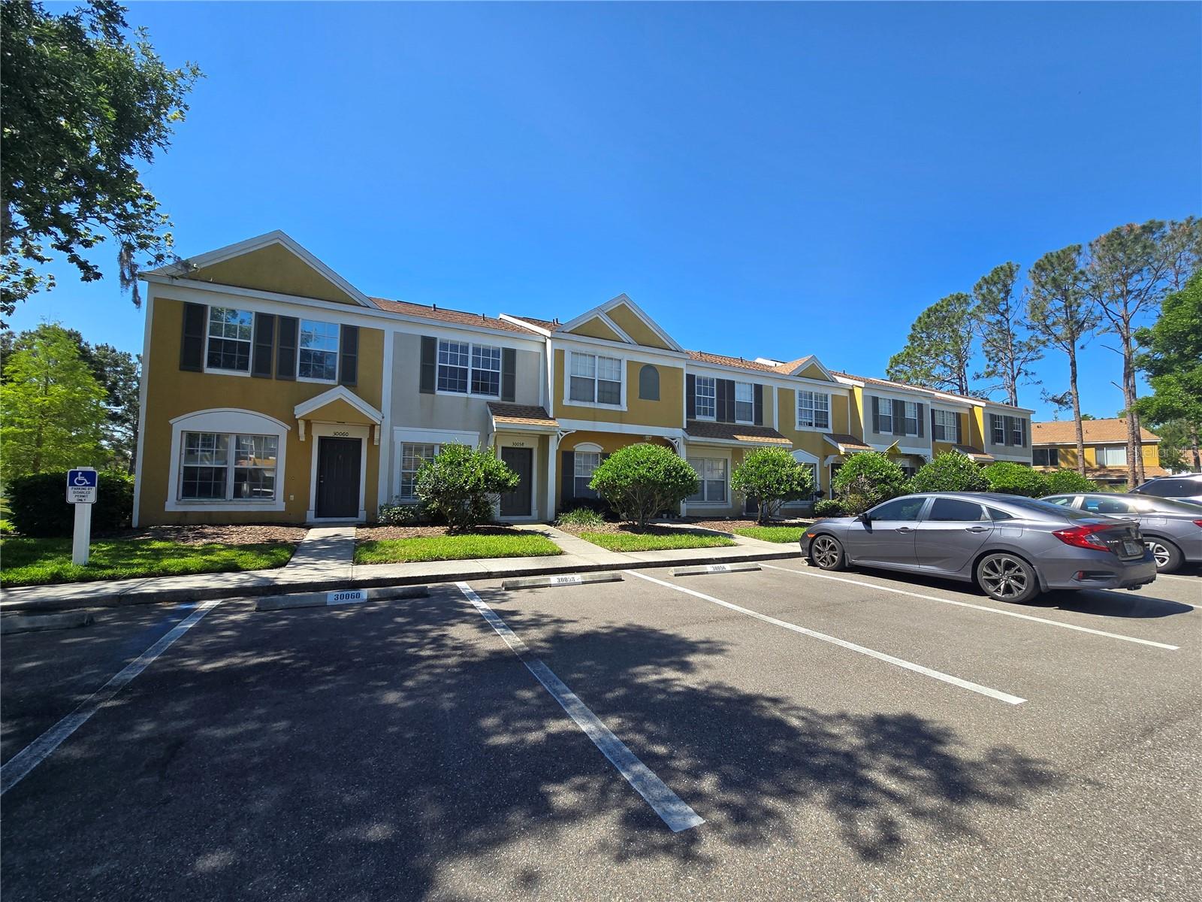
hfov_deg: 106.2
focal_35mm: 13
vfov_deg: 89.9
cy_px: 451
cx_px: 601
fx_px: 451
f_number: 2.2
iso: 50
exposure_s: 1/1391
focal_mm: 2.2
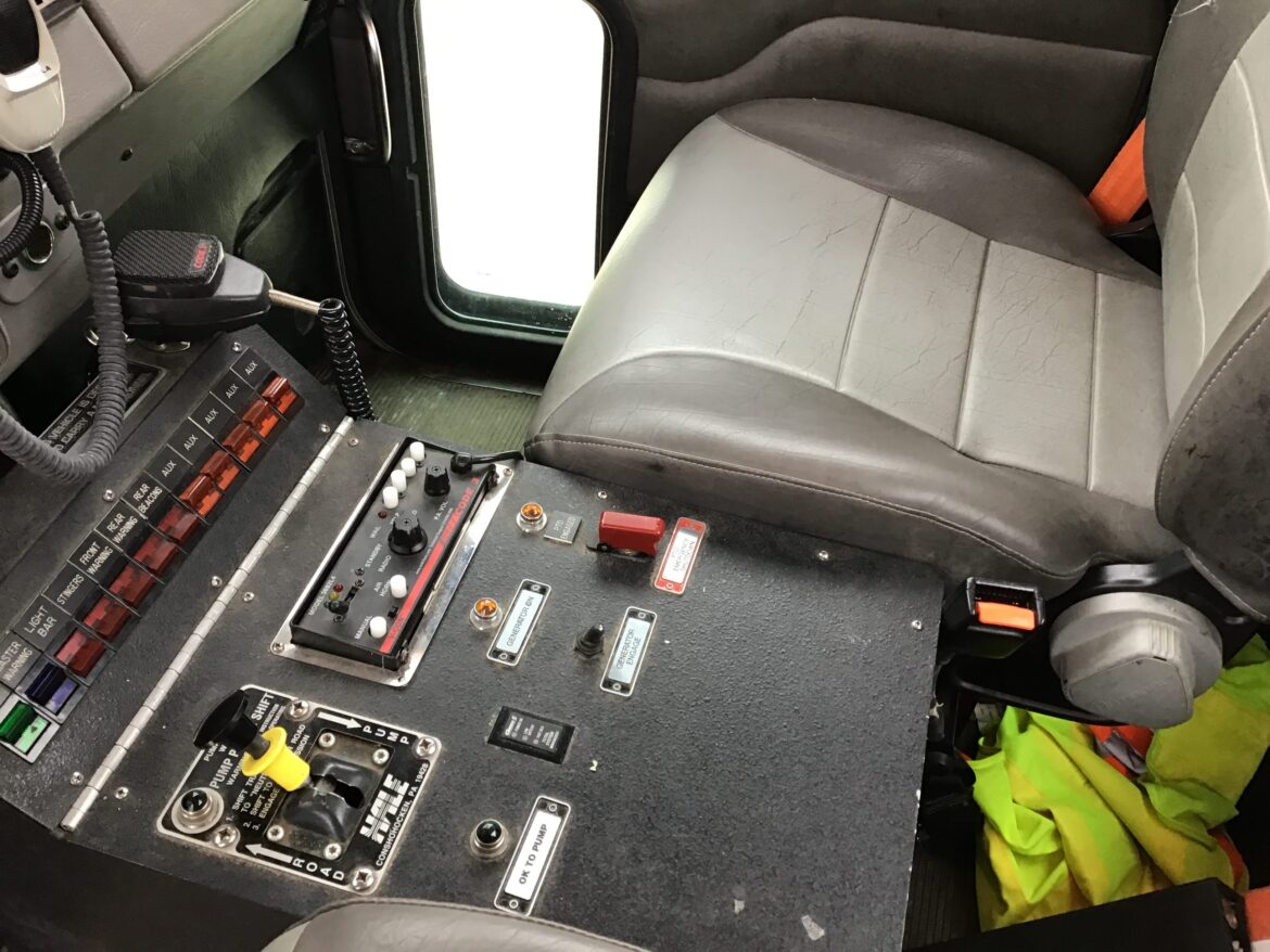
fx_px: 1138
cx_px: 635
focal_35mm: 31
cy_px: 476
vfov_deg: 45.5
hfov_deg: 58.3
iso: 125
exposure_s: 1/33
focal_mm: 3.3
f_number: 2.4
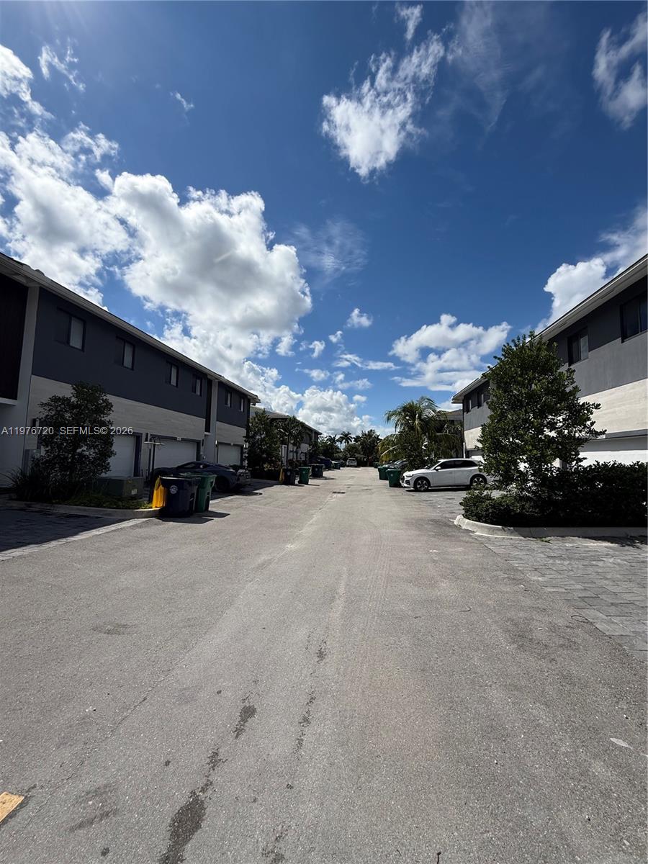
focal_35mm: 14
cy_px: 432
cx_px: 324
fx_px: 349
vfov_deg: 102.1
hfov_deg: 85.7
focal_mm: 2.22
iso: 50
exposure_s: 1/6173
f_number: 2.2
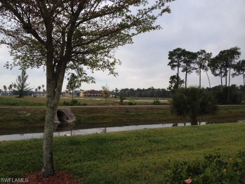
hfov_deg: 52.6
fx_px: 248
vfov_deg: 40.7
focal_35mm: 35
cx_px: 122
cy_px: 92
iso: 50
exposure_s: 1/789
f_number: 2.4
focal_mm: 4.28
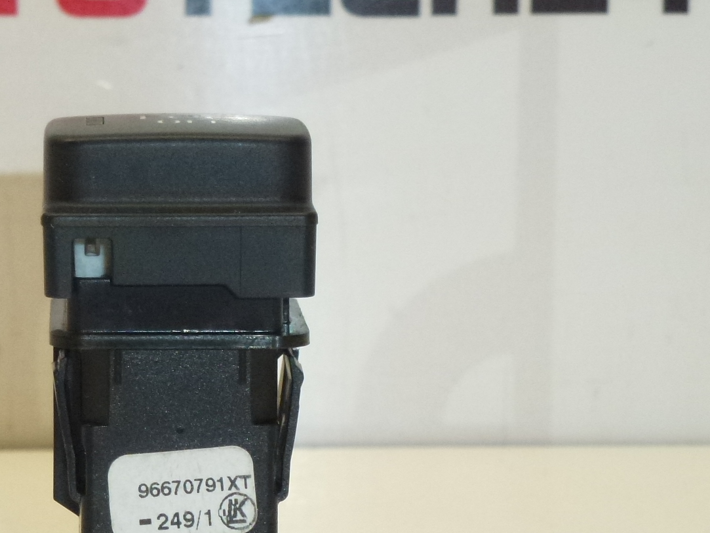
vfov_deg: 9.6
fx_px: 3180
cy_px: 322
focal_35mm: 155
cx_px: 197
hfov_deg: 12.7
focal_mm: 14.8
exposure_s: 1/160
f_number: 4.8
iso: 400
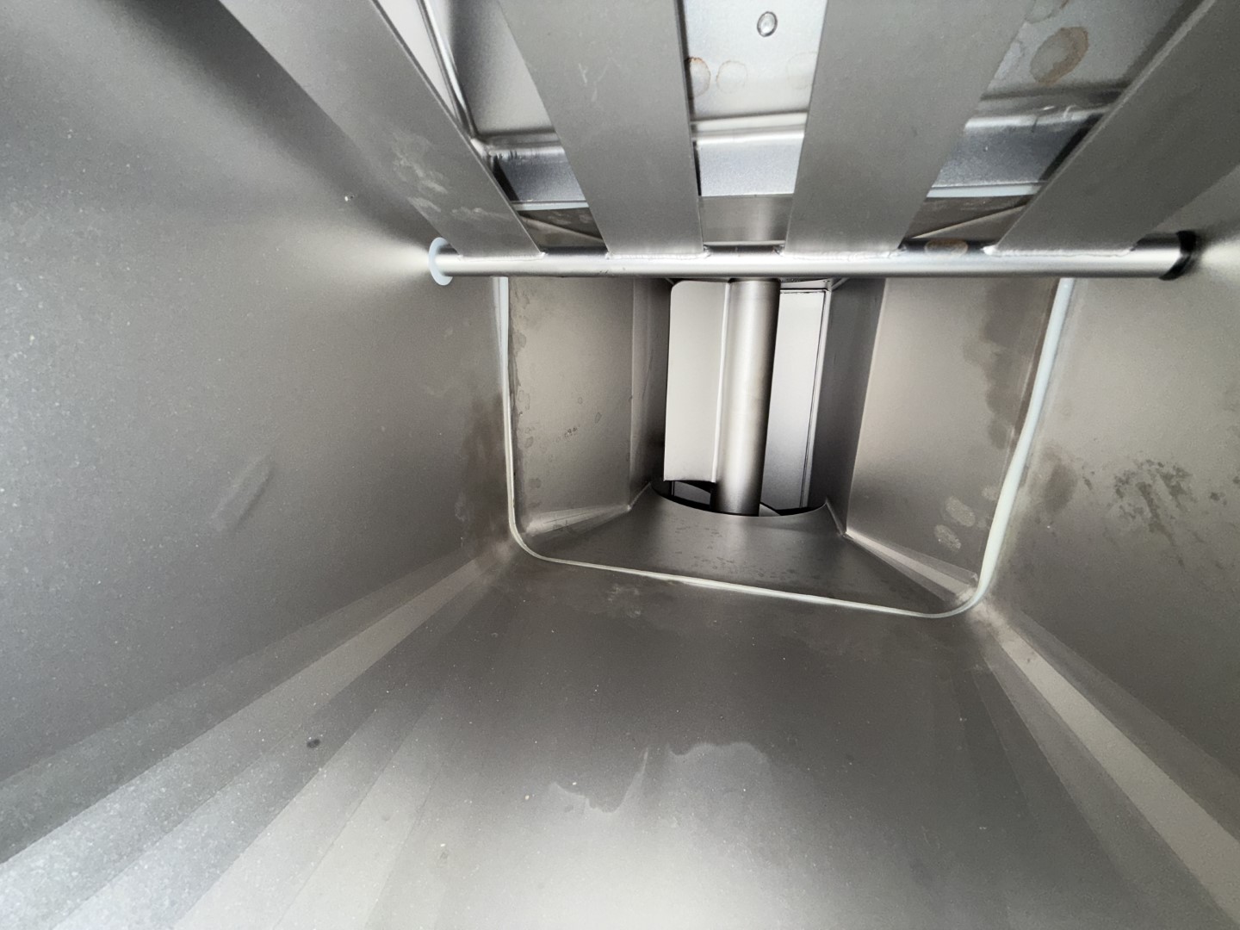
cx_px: 620
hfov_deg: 102.1
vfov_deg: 85.7
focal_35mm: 14
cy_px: 465
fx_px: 502
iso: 80
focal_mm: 2.22
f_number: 2.2
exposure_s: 1/94
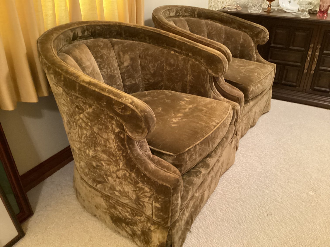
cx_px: 165
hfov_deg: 58.3
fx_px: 296
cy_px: 124
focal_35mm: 31
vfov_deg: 45.4
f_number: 2.4
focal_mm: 3.3
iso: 800
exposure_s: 1/30
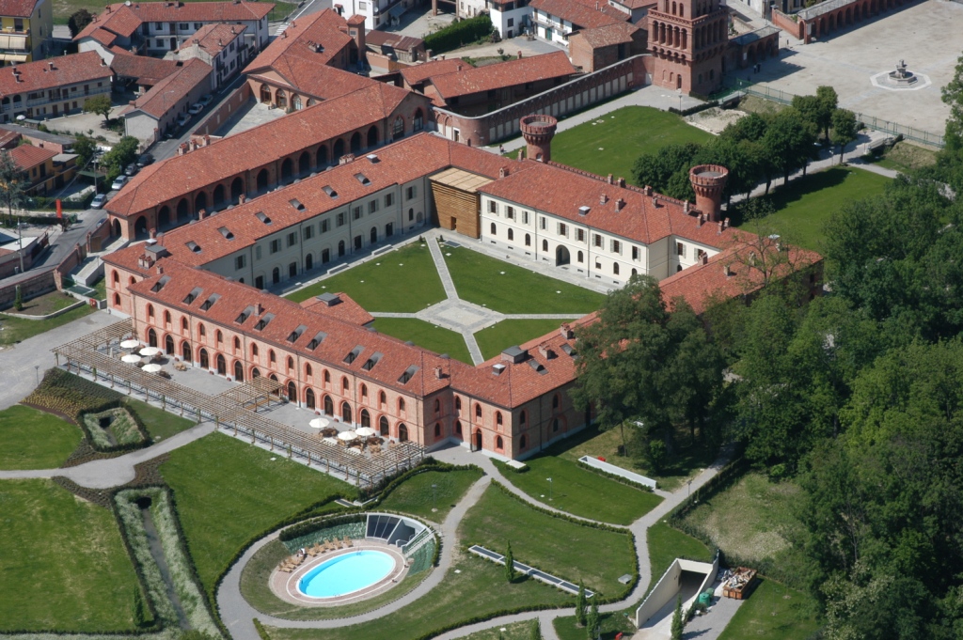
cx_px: 482
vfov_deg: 10.1
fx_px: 3608
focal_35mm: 135
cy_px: 320
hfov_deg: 15.2
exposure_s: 1/500
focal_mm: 90
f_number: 9
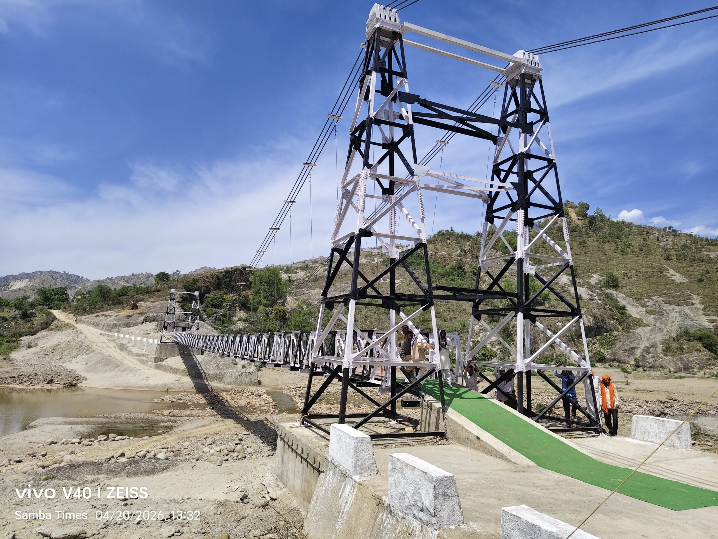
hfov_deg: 71.6
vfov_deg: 56.8
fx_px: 498
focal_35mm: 24
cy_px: 270
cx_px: 359
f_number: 1.88
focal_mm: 5.56
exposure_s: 1/608
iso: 50
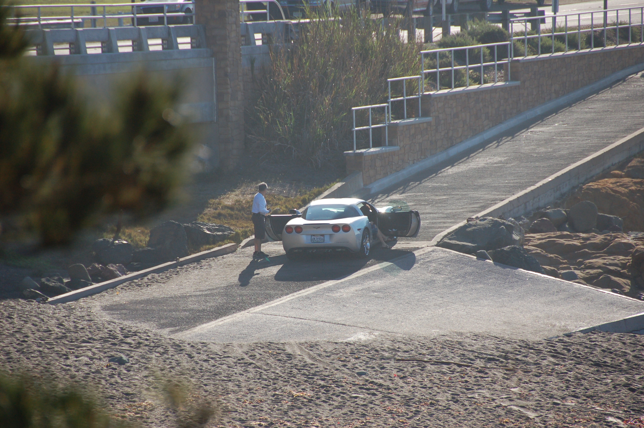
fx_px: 5362
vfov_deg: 4.6
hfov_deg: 6.9
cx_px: 322
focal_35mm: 300
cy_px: 214
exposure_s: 1/1600
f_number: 5.6
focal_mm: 200
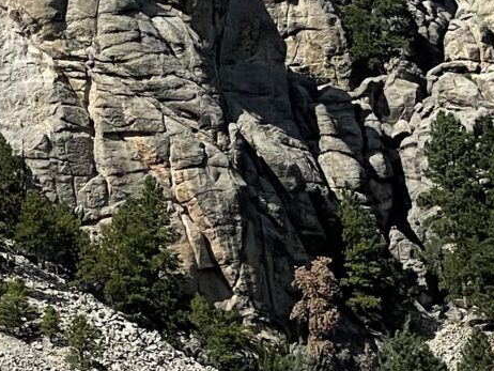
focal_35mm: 216
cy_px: -38
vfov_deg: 6.8
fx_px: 3084
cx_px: -350
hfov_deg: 8.8
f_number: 2
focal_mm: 6
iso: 25
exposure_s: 1/2179
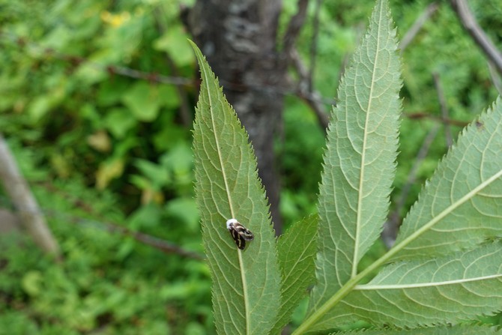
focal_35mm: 45
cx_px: 251
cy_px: 168
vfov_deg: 29.9
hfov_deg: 43.6
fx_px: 628
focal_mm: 16.39
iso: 125
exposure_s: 1/80
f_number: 3.5
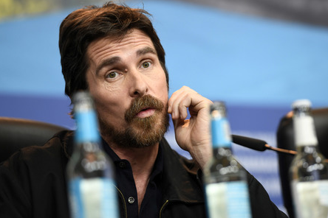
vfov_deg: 6.8
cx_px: 163
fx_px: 1849
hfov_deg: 10.1
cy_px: 109
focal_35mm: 203
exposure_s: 1/200
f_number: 3.5
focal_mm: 200
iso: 1250
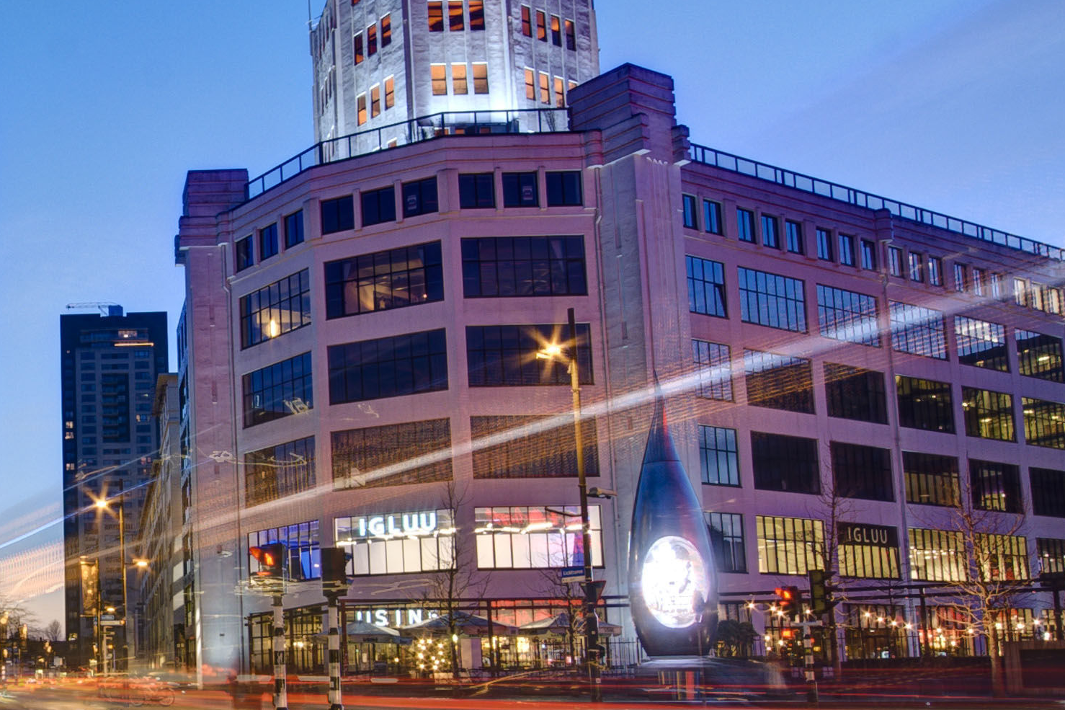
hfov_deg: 43.3
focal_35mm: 39
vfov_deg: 33.7
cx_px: 26
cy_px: 501
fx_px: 1154
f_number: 13
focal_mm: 10
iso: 200
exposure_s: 2
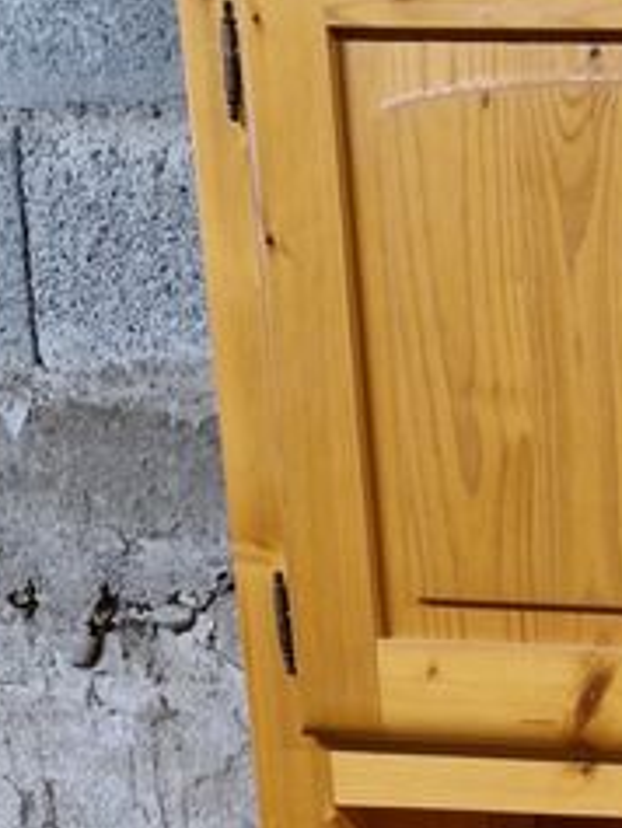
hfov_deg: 13.8
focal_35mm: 97
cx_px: 1090
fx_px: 2322
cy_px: 1184
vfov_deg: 18.3
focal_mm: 5.4
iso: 640
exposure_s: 1/33
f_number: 1.8
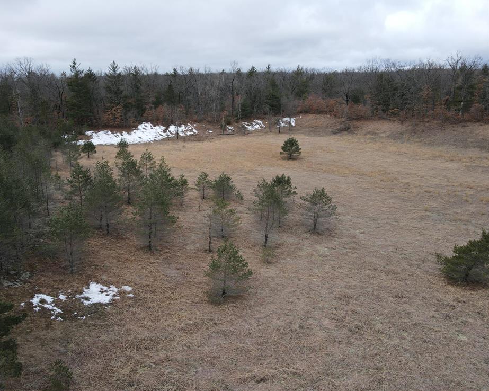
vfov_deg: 54.9
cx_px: 220
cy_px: 194
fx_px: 376
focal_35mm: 26
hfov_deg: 65.9
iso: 100
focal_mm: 4.5
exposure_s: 1/320
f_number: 2.8
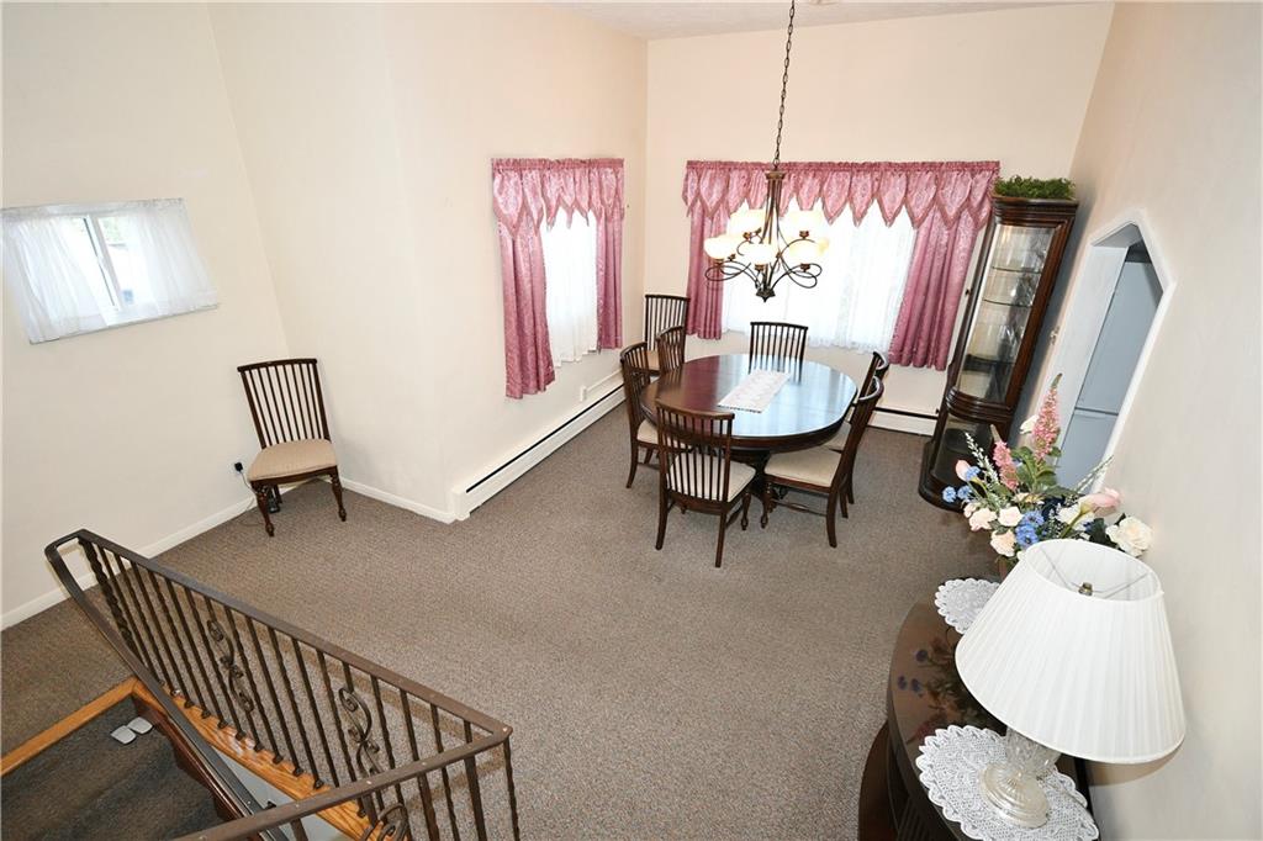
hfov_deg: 93.3
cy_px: 420
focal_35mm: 17
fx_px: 596
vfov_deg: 70.4
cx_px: 632
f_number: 5
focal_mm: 11.5
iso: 800
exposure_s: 1/60
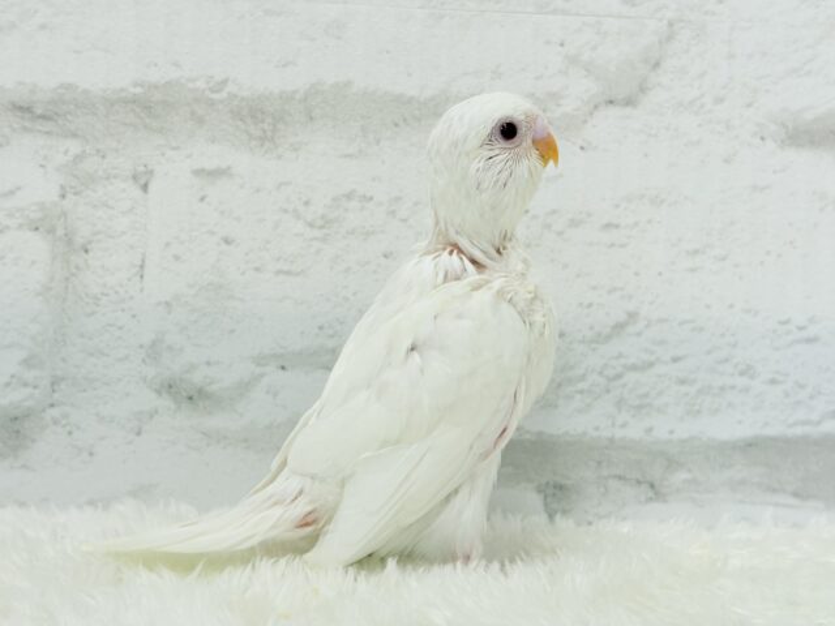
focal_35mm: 52
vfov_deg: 28.0
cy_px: 313
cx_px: 418
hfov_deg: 36.8
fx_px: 1254
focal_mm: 5.96
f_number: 1.6
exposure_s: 1/100
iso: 64
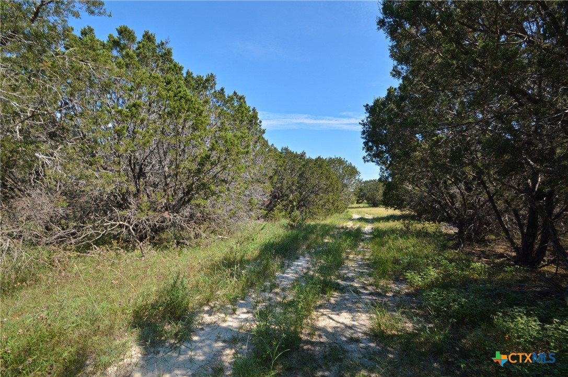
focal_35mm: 15
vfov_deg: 77.2
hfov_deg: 100.5
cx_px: 284
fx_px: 236
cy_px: 188
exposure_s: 1/40
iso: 200
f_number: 16
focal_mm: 10
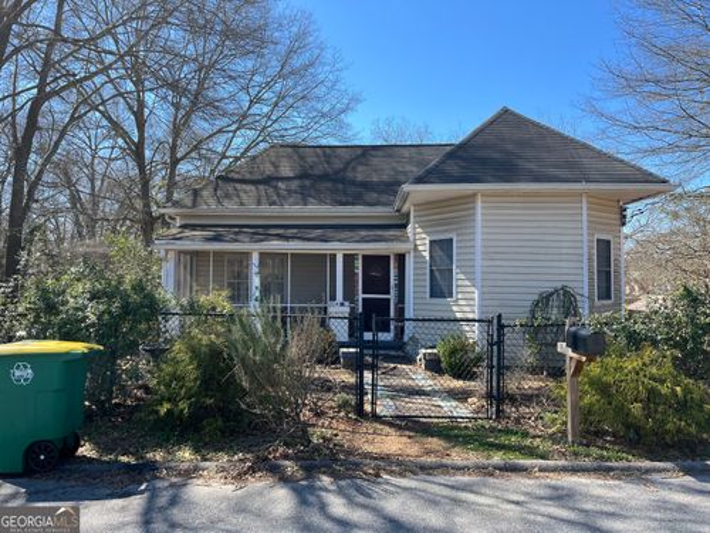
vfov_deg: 53.1
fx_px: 533
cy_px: 266
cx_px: 355
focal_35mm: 26
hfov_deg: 67.3
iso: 50
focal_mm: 5.1
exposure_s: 1/1163
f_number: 1.6
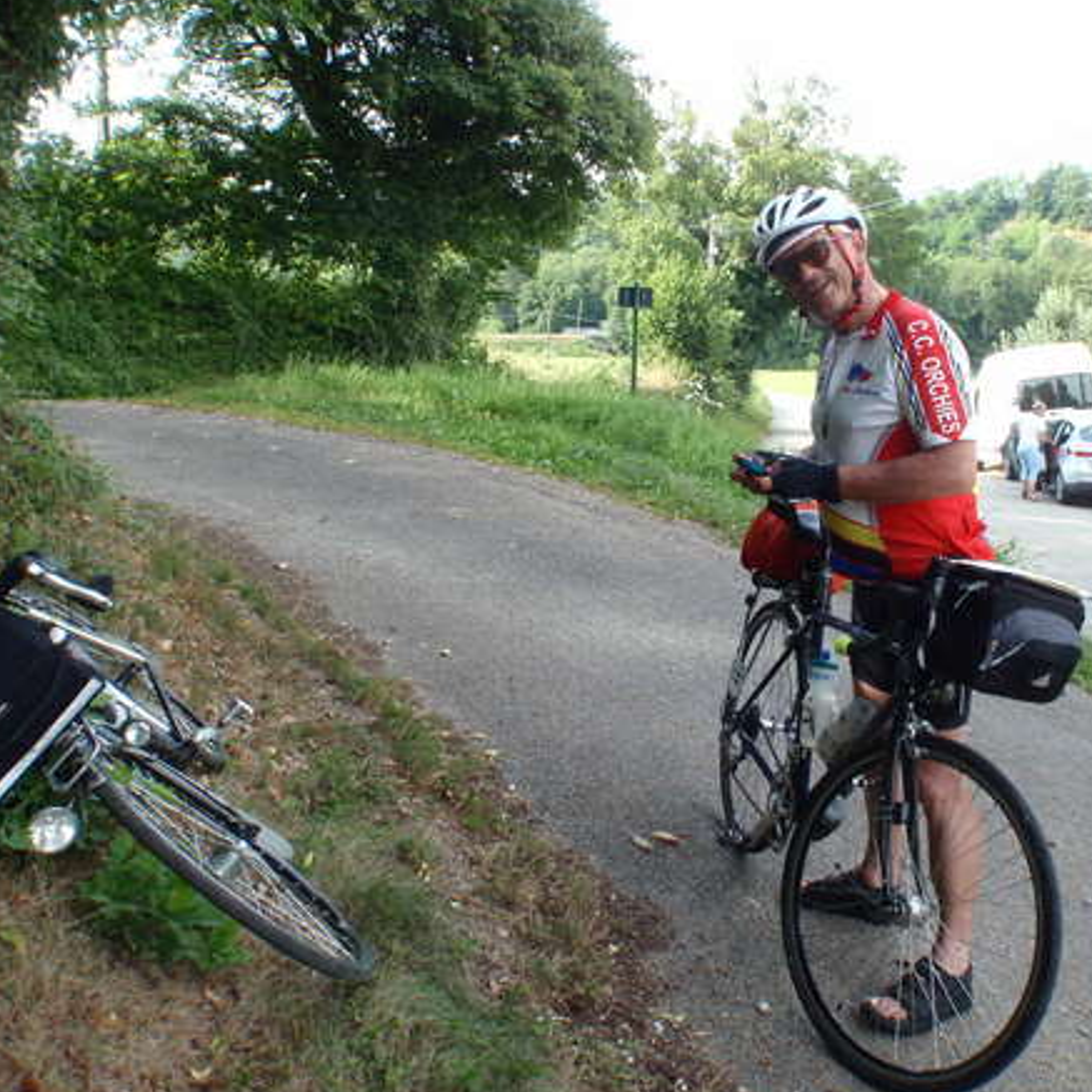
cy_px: 542
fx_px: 1213
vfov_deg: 48.5
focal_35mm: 34
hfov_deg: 48.0
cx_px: 682
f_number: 4
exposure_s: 1/80
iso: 64
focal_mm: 5
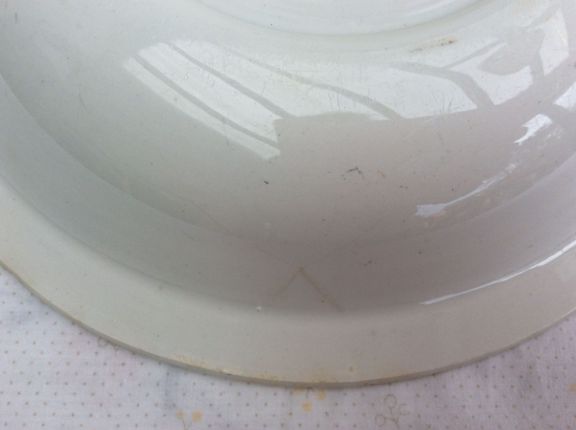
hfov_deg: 56.9
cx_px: 288
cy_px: 215
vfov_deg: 44.1
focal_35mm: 32
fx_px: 532
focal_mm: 3.3
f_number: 2.4
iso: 40
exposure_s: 1/100
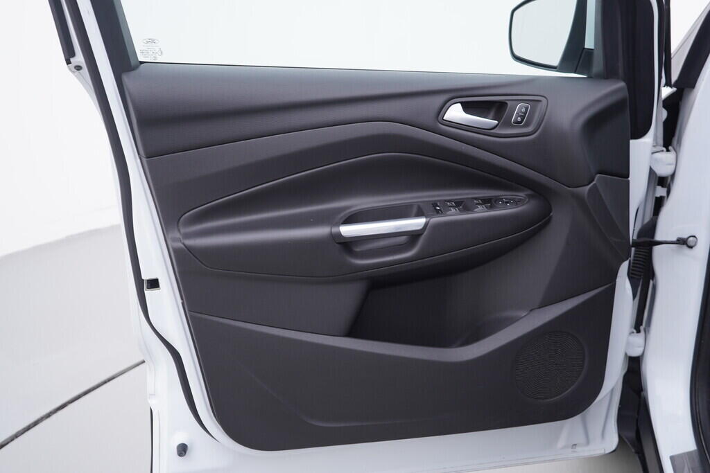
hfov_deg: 53.1
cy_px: 236
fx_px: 710
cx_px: 355
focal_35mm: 36
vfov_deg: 36.9
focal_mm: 24
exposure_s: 1/50
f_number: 3.2
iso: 125
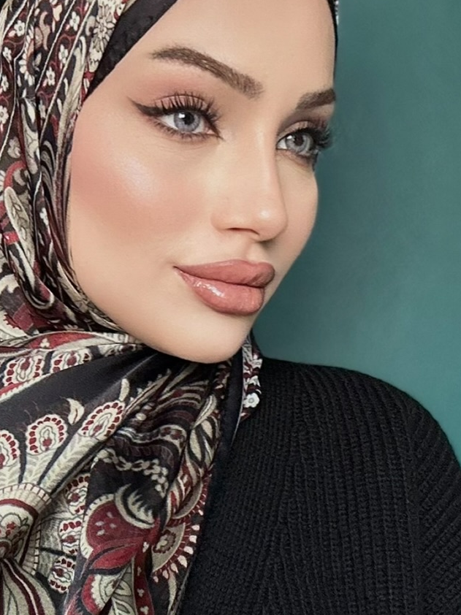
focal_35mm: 73
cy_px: 366
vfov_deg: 26.6
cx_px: 155
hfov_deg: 20.1
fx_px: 1297
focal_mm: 2.69
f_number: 1.9
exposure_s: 1/60
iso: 320
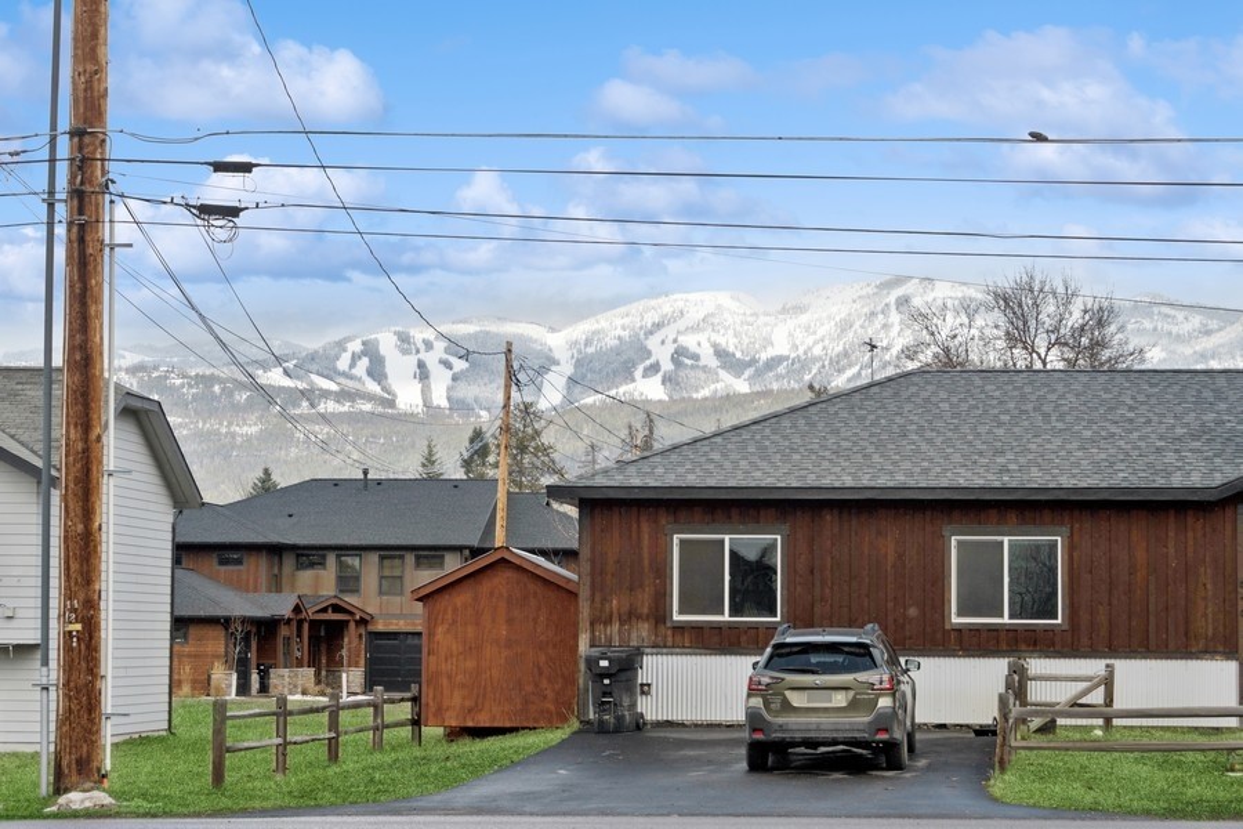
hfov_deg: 24.8
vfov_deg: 16.7
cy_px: 414
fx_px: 2831
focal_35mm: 82
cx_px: 622
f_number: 6.3
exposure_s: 1/320
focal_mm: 55
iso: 100
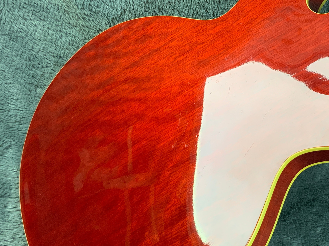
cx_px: 252
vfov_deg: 26.5
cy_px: 135
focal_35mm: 55
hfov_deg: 34.1
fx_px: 523
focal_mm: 3
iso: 40
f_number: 1.8
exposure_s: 1/50
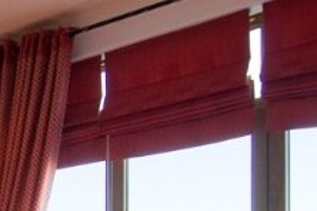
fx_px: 572
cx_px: -133
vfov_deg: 19.0
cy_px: 290
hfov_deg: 25.1
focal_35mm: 65
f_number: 5
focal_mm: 12
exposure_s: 1/30
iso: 400
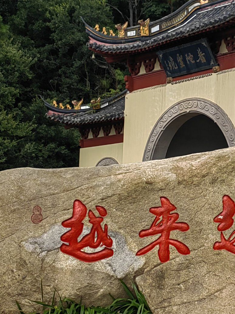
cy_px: 123
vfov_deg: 25.3
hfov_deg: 18.7
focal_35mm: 77
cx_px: 219
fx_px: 697
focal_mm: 5.53
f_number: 1.8
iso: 50
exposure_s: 1/2500
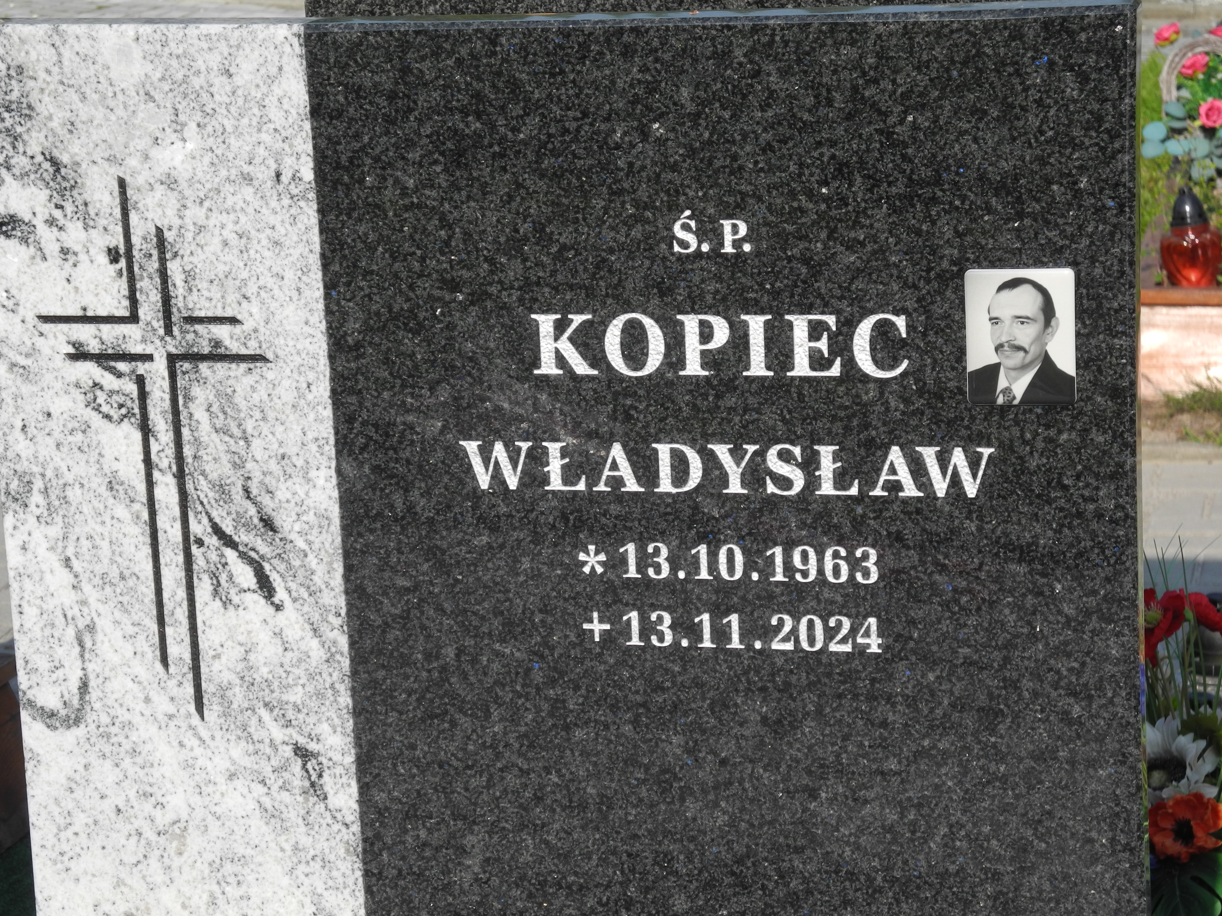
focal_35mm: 94
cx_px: 611
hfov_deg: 20.9
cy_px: 458
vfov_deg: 15.7
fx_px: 3318
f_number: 4.5
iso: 100
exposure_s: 1/800
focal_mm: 20.1
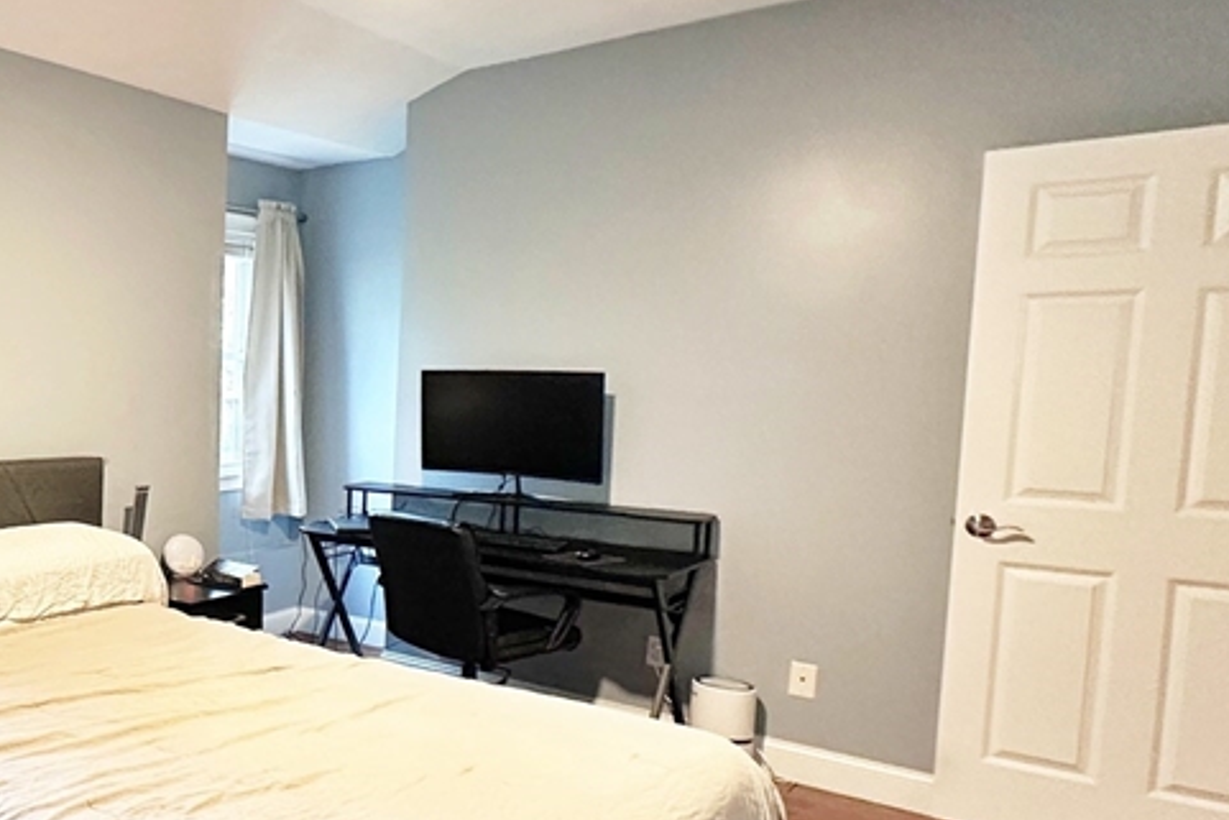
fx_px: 1059
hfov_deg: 50.8
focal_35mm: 31
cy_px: 462
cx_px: 51
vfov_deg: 42.3
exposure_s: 1/60
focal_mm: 2.22
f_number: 2.2
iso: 500
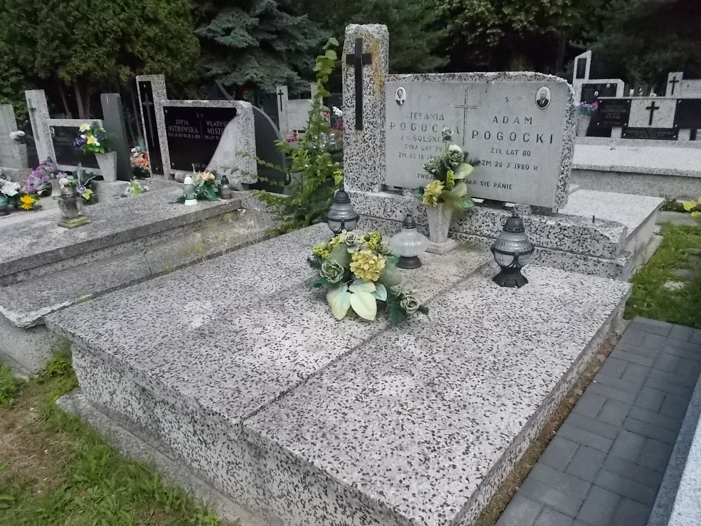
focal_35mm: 26
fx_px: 527
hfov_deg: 67.3
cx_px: 350
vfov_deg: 53.1
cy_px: 263
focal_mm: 4.6
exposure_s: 1/800
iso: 400
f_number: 8
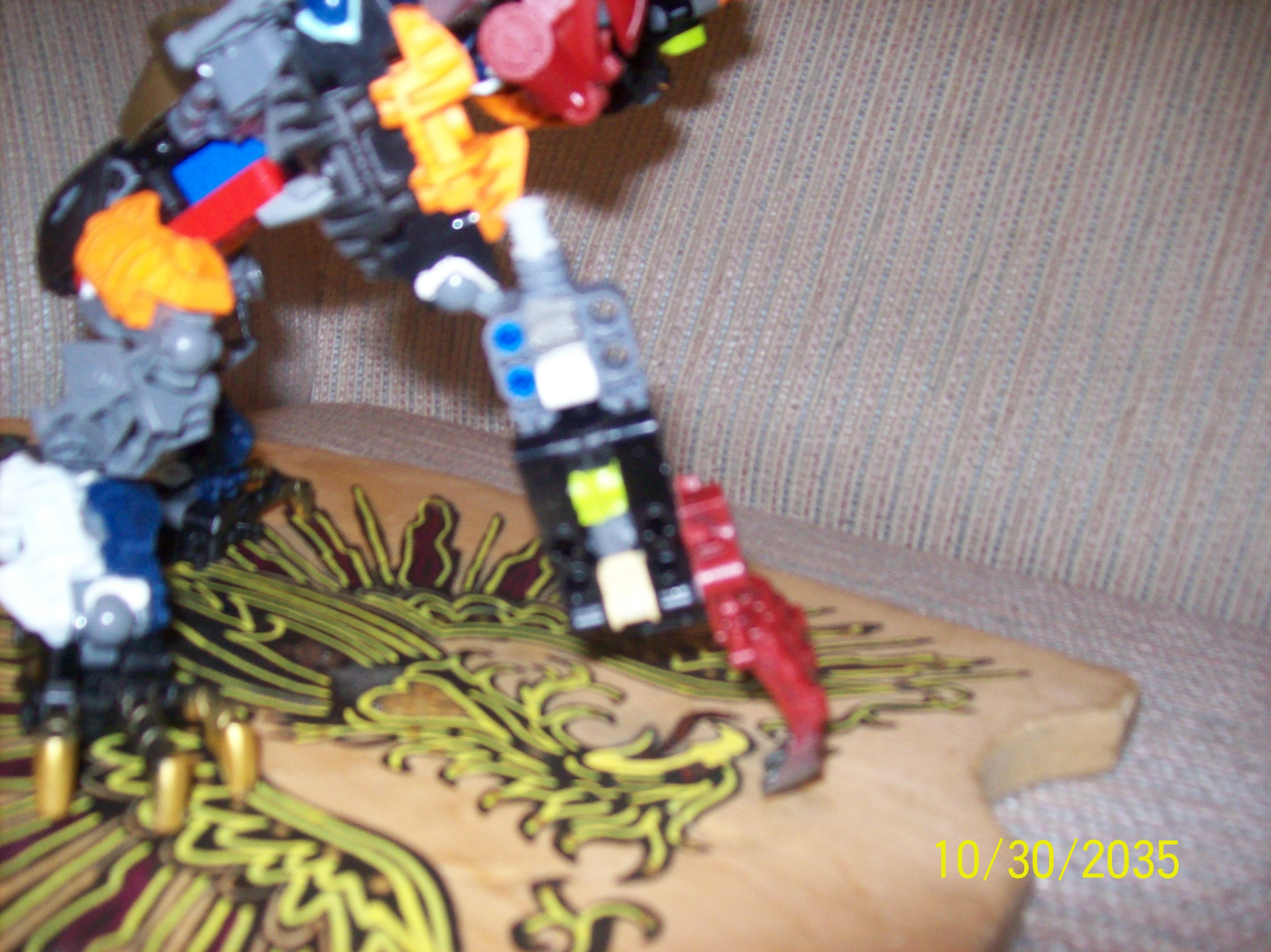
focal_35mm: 36
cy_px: 476
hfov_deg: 51.4
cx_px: 636
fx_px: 1321
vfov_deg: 39.6
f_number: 2.7
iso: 200
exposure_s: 1/64
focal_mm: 6
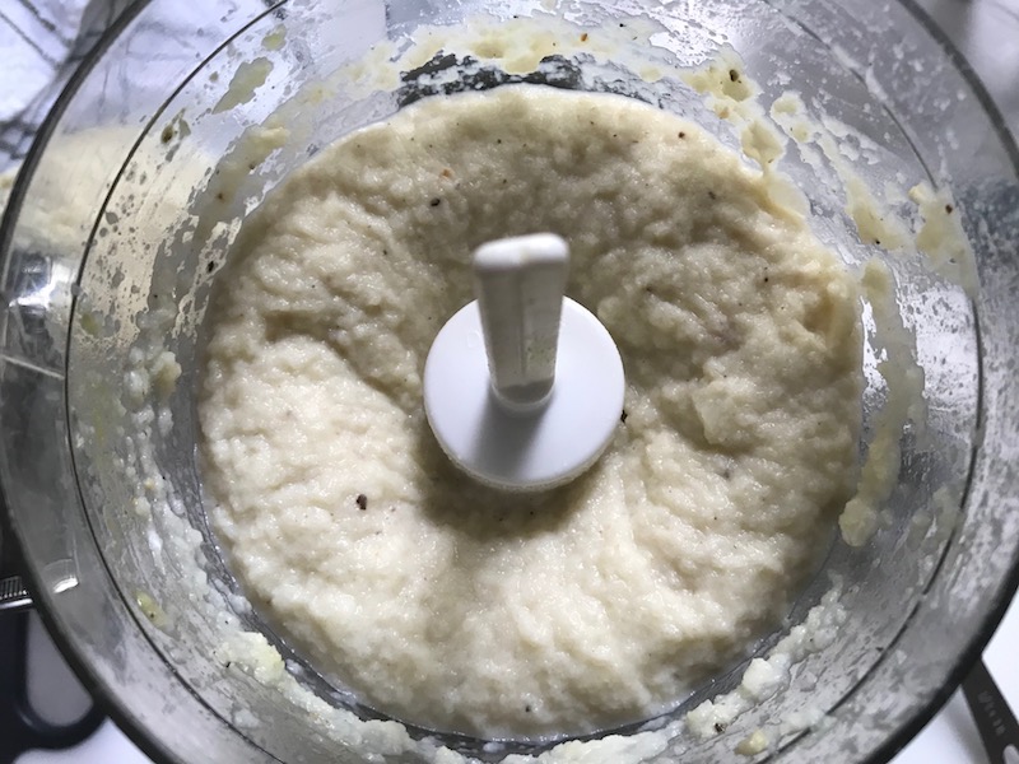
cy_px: 382
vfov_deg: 49.7
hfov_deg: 63.4
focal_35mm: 28
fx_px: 824
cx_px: 510
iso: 40
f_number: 1.8
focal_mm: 3.99
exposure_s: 1/20
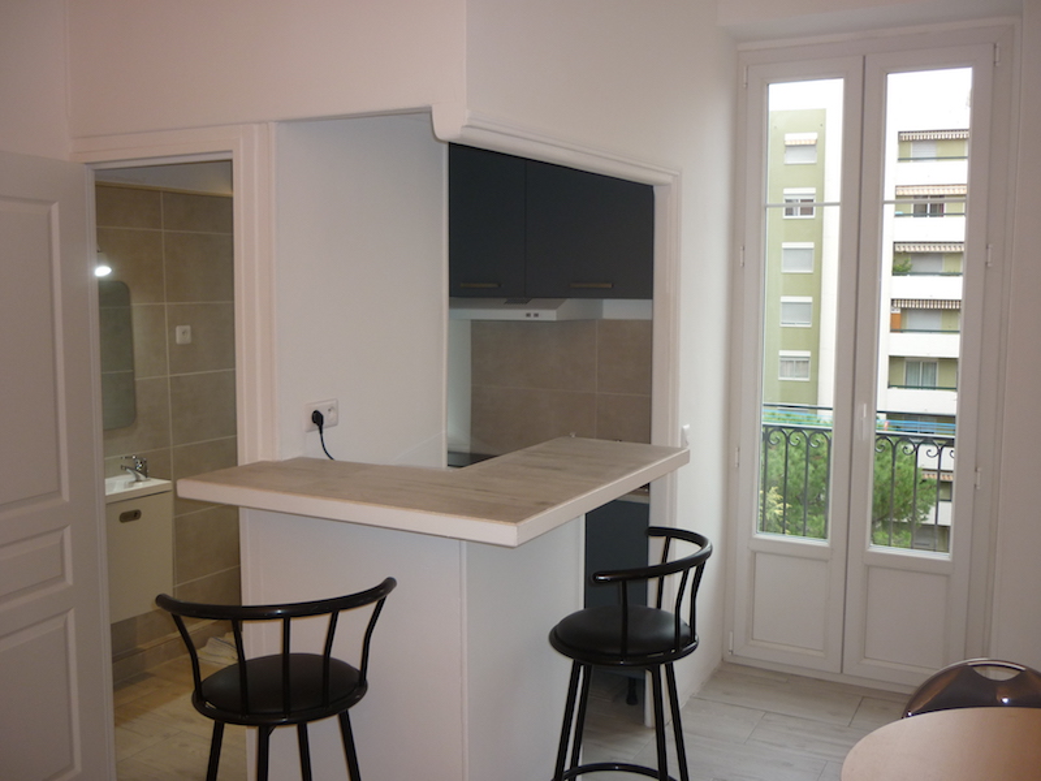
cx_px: 520
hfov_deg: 55.4
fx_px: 992
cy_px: 390
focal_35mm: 33
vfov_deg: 42.9
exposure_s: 1/30
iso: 100
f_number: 2.8
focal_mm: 5.5
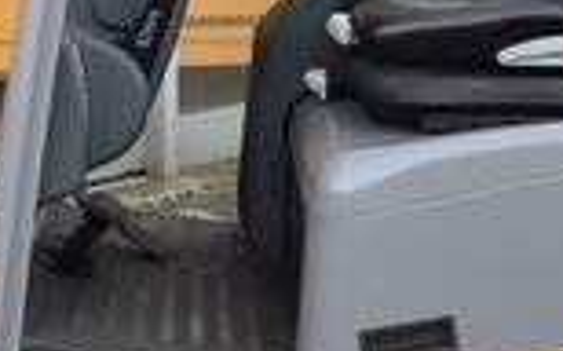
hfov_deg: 15.3
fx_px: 2101
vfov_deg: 9.4
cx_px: 325
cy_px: -44
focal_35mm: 137
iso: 100
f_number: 2.4
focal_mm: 3.3
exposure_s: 1/50
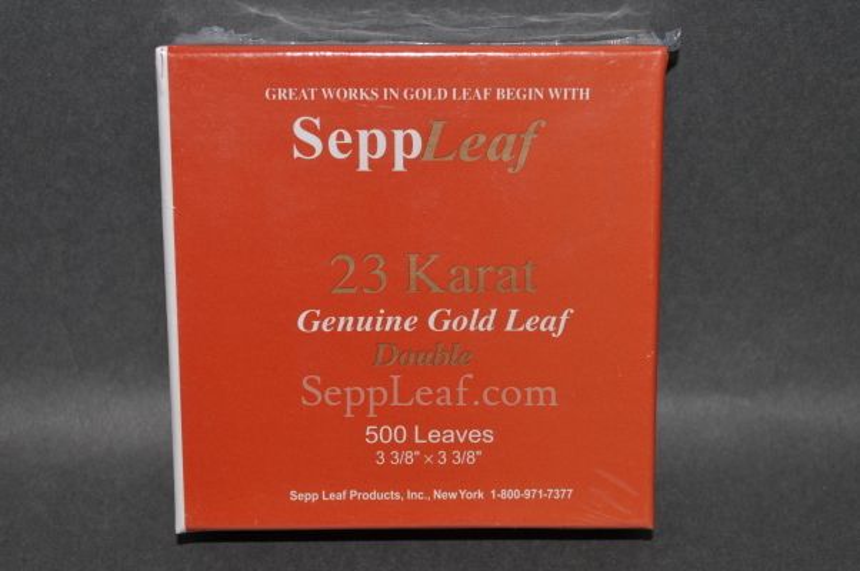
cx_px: 430
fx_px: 1432
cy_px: 286
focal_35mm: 60
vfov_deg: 22.6
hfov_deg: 33.4
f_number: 9
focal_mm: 40
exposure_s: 1/160
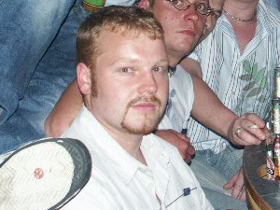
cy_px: -3
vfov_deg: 15.4
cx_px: 236
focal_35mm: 94
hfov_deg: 20.6
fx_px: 760
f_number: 3.5
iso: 200
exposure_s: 1/45
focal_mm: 11.36
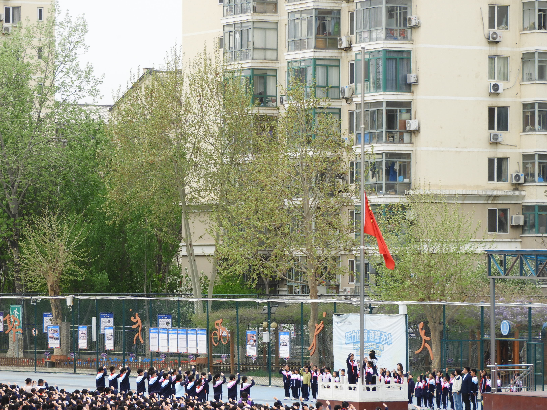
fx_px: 3160
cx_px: 274
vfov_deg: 7.4
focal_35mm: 200
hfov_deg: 9.9
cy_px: 205
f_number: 5.3
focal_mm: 35.8
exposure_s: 1/200
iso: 100
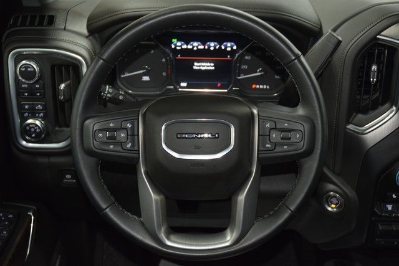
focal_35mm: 51
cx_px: 200
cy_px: 133
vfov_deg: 26.5
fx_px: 565
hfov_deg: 38.9
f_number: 4
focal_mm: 34
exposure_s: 1/30
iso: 1600
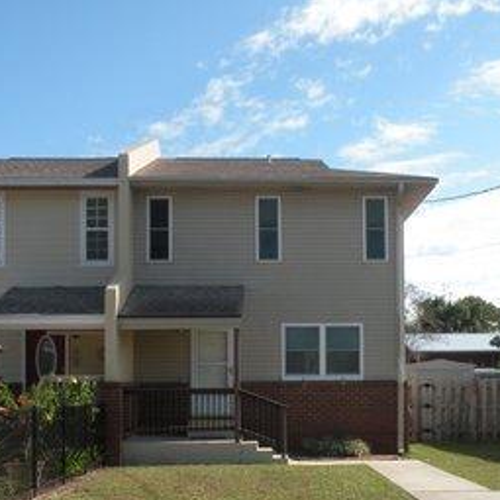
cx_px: 302
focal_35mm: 55
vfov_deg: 30.7
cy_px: 351
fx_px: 899
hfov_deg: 31.0
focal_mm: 5.8
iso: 64
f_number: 6.3
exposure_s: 1/174
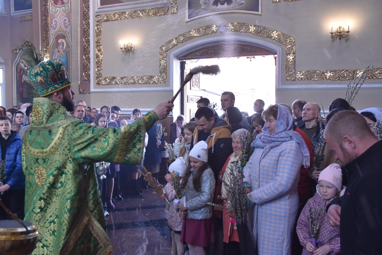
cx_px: 191
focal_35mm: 36
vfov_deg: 36.9
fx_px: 382
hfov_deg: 53.1
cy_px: 128
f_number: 3.8
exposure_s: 1/125
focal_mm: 24
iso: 800
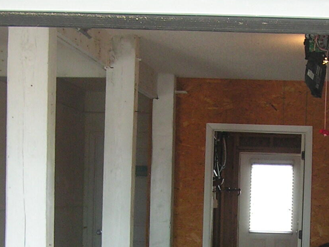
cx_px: 249
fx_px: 998
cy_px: 246
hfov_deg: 18.6
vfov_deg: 13.9
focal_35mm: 105
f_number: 2.8
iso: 80
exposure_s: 1/50
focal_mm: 6.3
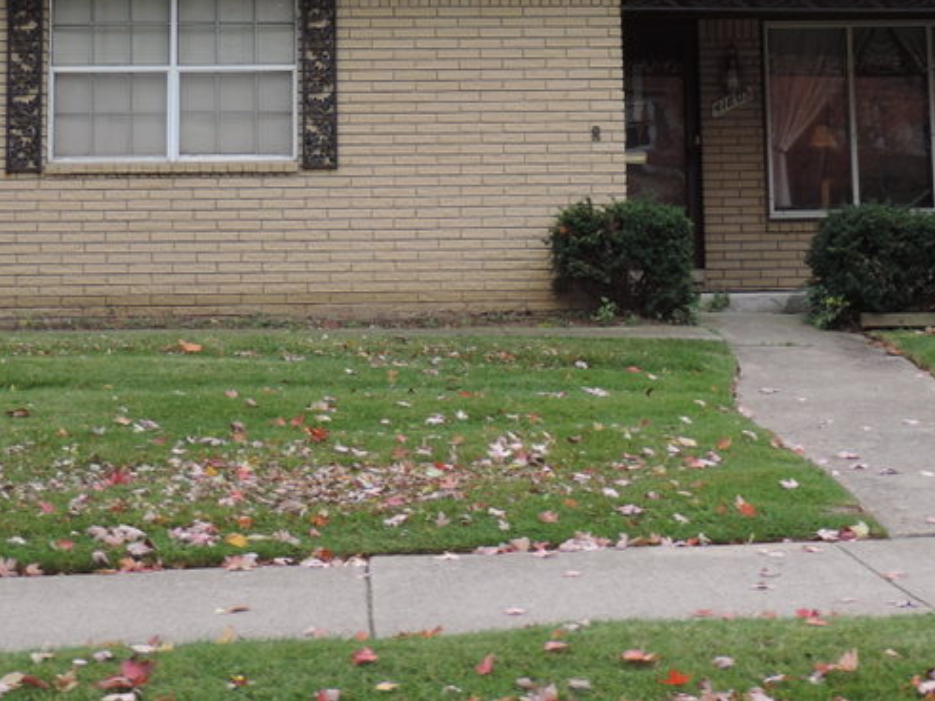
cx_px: 438
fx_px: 1971
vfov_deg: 19.5
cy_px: -27
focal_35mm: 73
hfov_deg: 26.7
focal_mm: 6.2
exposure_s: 1/125
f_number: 3.3
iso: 80
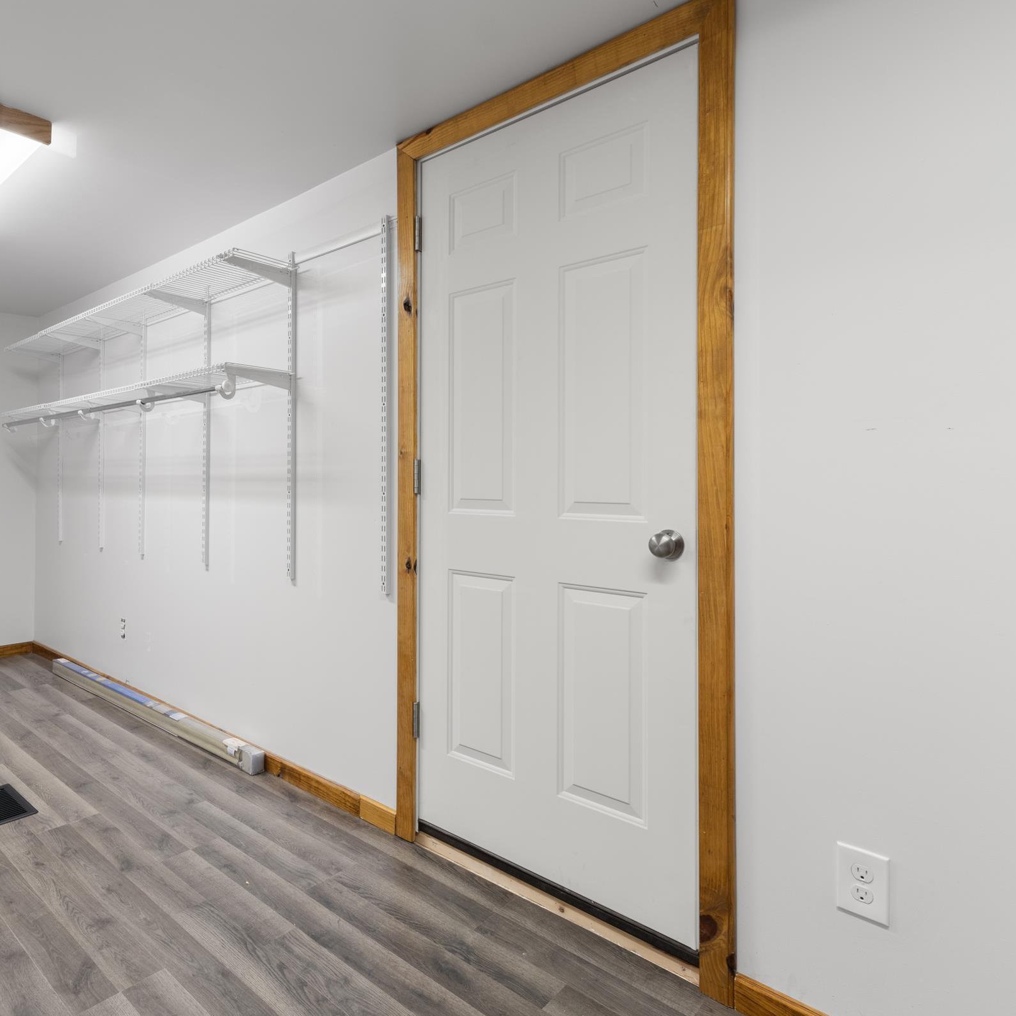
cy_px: 489
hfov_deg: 72.6
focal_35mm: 20
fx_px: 664
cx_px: 338
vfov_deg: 74.8
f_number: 9
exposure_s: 1/1.67
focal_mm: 10
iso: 200
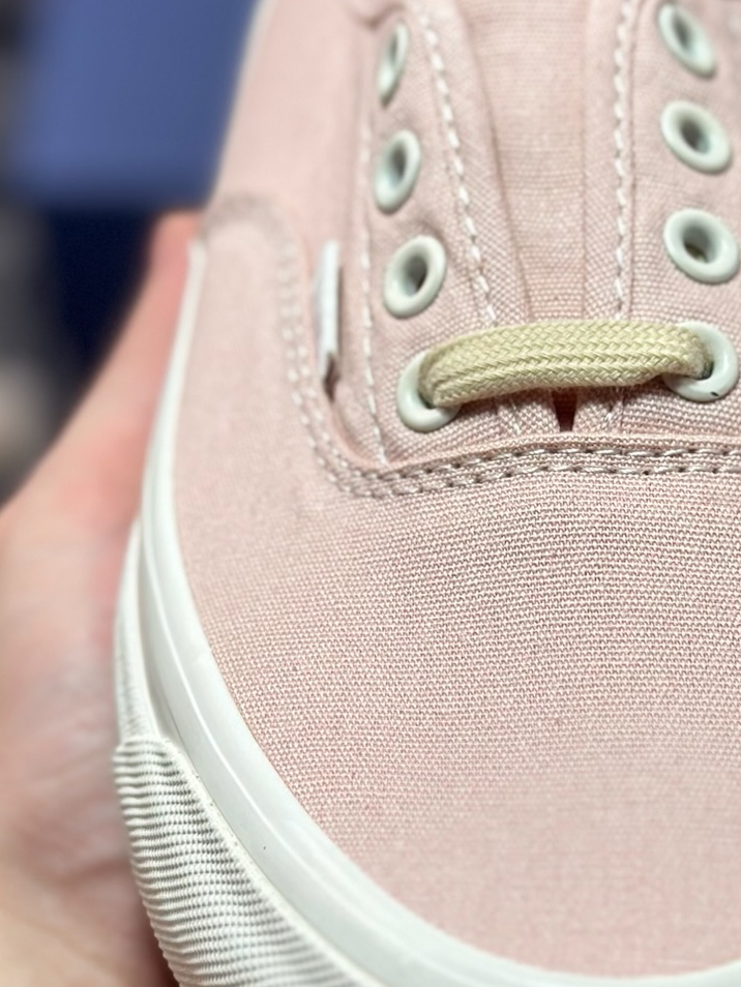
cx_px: 532
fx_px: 2938
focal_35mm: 103
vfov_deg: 19.1
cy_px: 485
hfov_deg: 14.3
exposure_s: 1/935
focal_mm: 6.86
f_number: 1.78
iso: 80
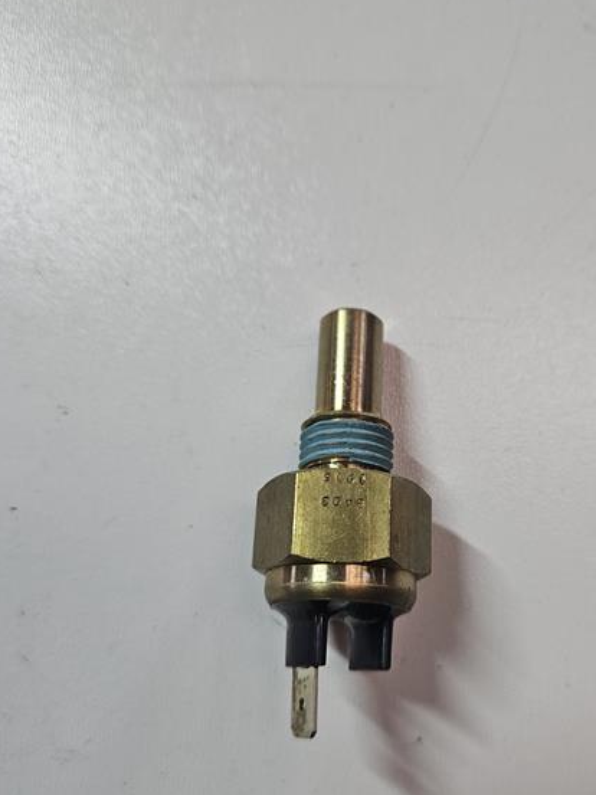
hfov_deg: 43.8
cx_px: 377
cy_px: 465
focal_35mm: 32
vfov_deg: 56.5
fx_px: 735
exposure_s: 1/100
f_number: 1.8
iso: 320
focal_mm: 5.4
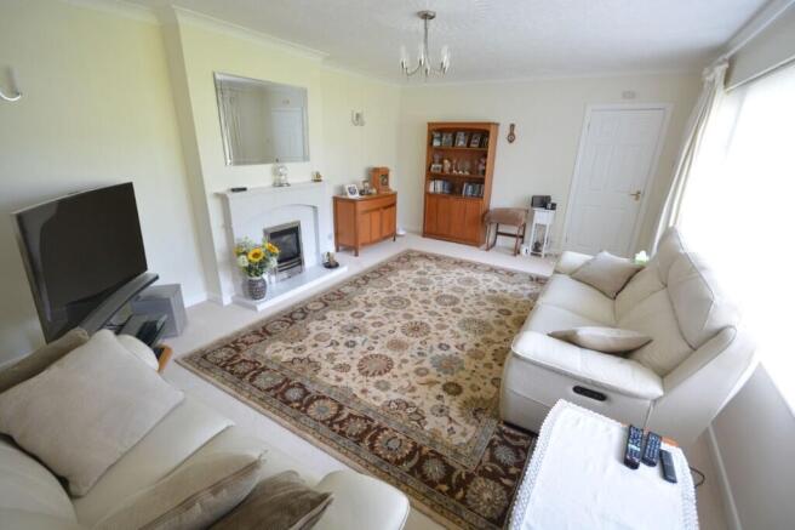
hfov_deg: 100.4
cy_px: 265
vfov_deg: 77.3
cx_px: 398
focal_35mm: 15
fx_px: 331
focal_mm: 10
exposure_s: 1/5
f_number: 8
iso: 400
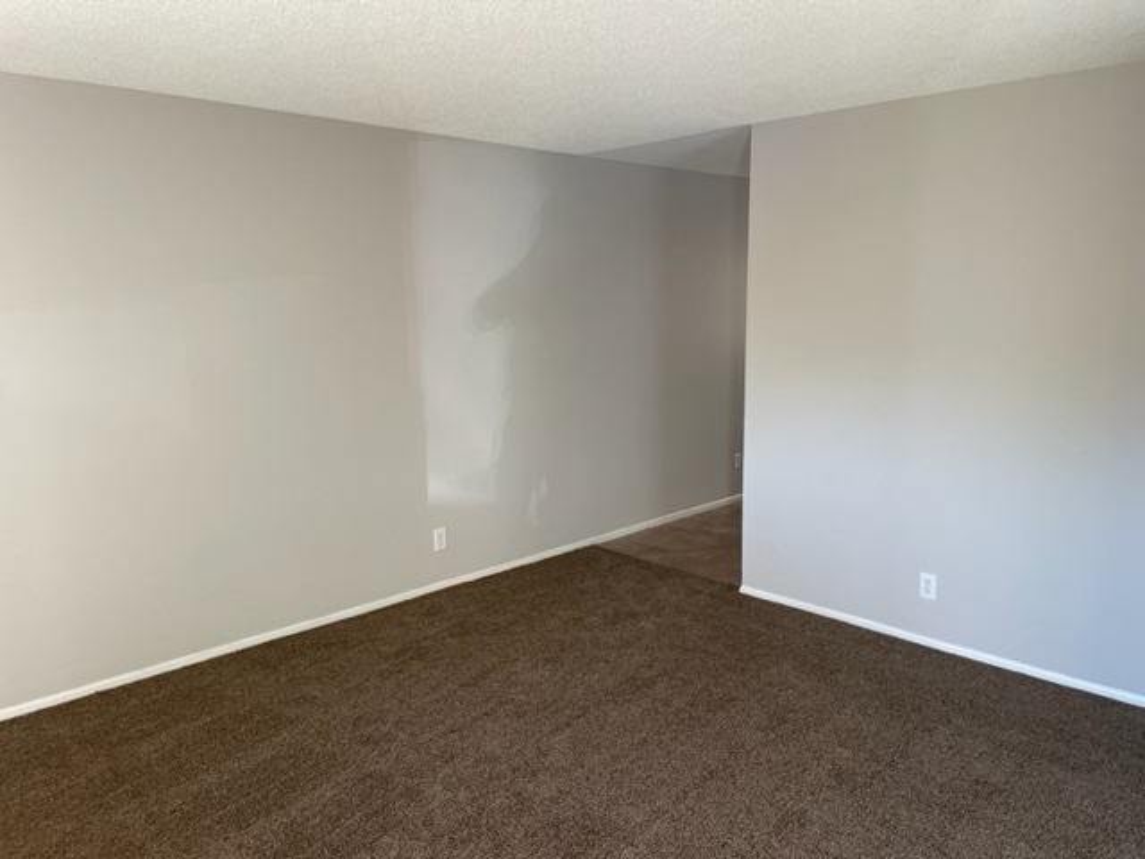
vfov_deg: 53.1
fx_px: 860
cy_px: 430
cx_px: 572
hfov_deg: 67.3
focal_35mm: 26
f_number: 1.6
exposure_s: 1/113
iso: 125
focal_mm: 4.2
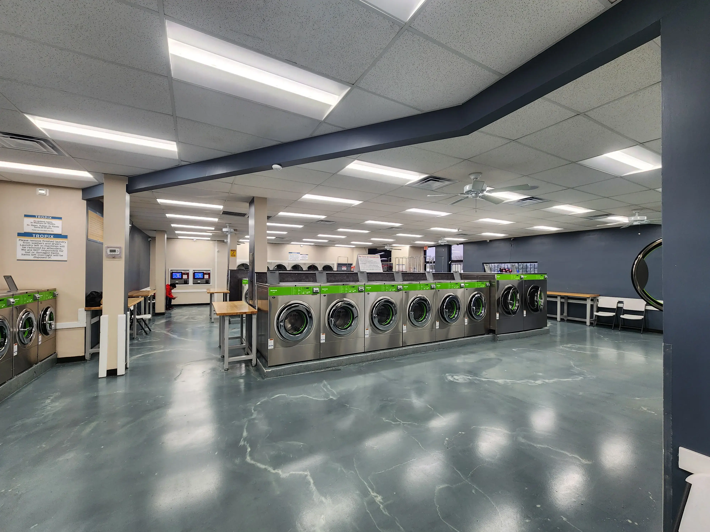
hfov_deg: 106.2
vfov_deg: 89.9
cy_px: 266
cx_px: 355
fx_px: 267
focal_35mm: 13
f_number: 2.2
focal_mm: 2.2
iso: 80
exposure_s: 1/60
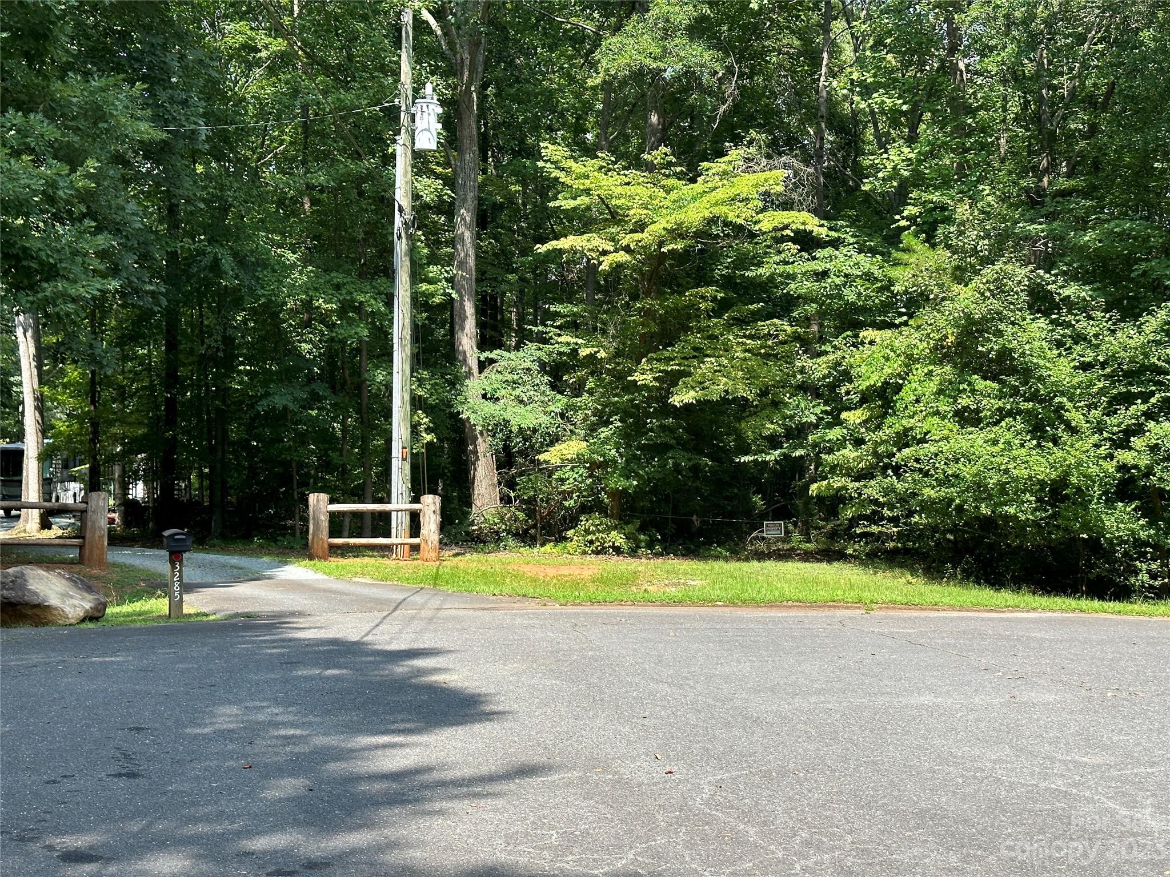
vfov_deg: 30.3
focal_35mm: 48
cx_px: 585
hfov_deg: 39.7
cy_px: 438
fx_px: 1622
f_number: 1.78
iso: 64
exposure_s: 1/1171
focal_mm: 6.86
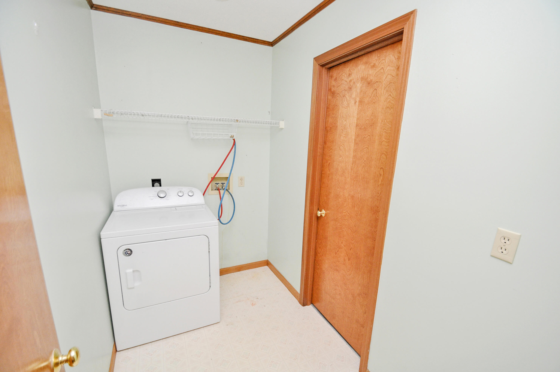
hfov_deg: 100.5
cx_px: 280
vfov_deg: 77.2
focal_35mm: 15
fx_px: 233
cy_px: 186
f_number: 4
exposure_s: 1/60
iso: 800
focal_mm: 10
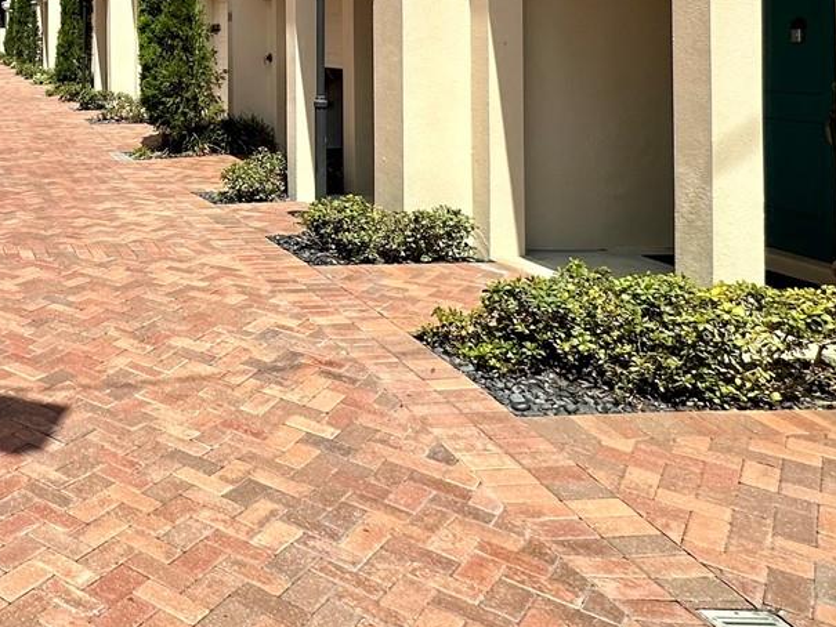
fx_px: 894
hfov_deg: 41.0
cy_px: 23
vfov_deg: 35.6
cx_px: -66
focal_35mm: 37
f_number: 2.2
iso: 50
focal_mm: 2.22
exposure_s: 1/1667
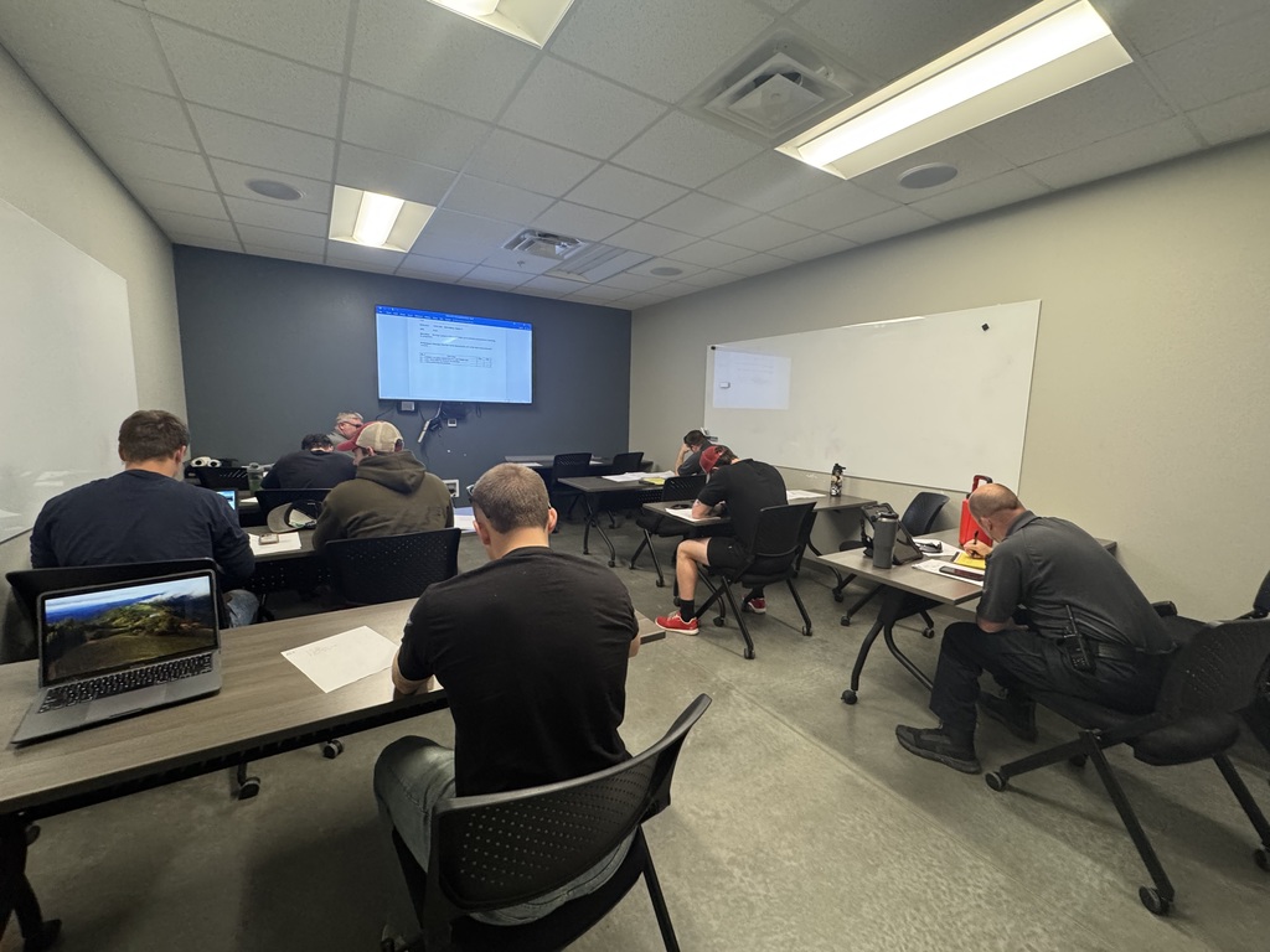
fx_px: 514
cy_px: 476
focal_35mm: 14
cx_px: 635
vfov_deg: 85.7
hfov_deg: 102.1
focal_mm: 2.22
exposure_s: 1/60
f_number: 2.2
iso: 400
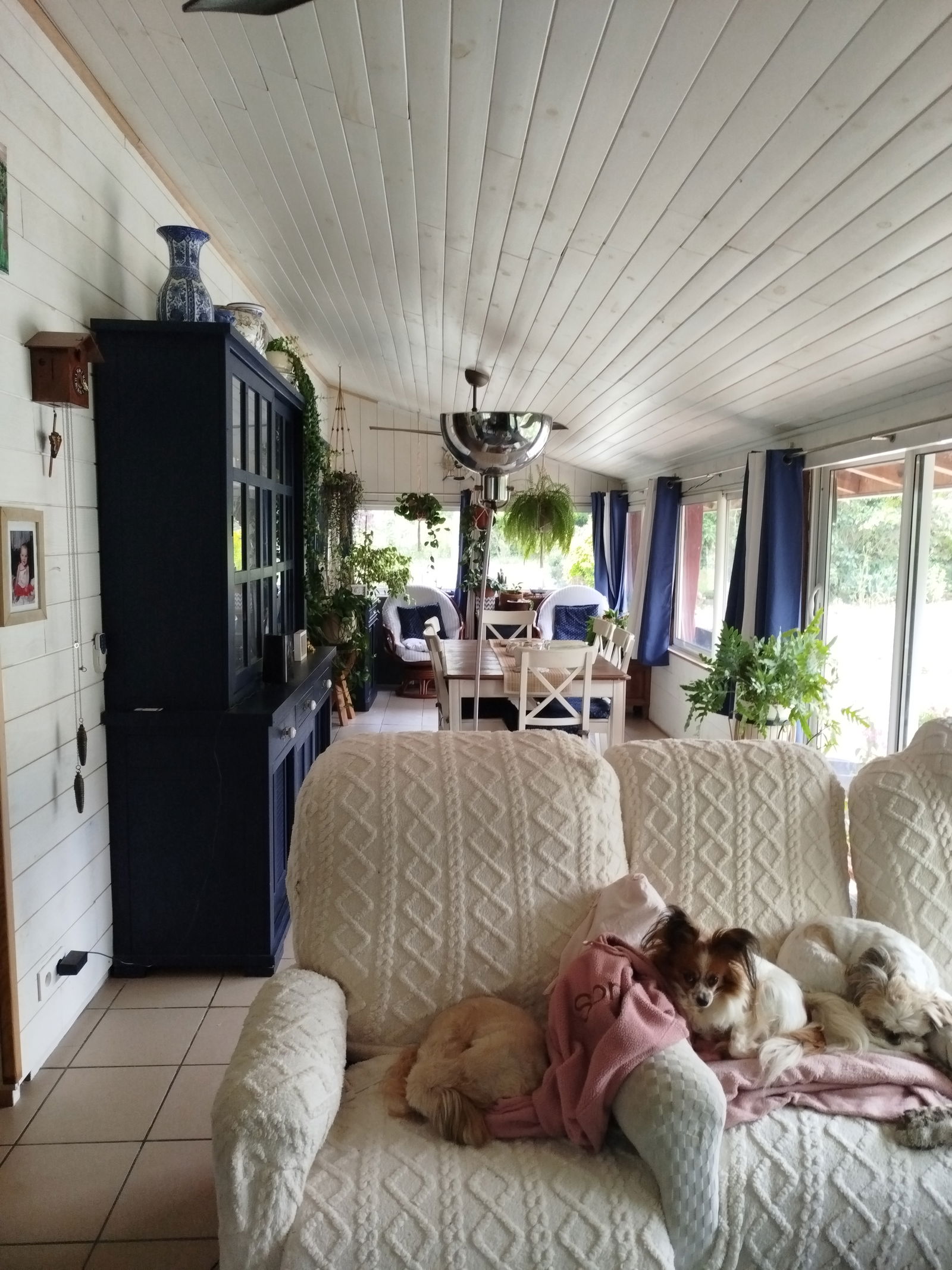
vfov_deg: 71.6
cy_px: 635
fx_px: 880
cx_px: 476
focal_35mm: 24
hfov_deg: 56.8
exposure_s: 1/50
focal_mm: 5.31
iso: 125
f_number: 1.7
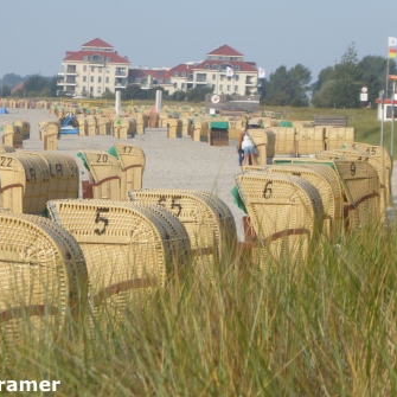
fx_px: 2855
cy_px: 199
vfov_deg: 8.0
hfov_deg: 8.0
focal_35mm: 220
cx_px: 145
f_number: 5.6
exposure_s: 1/250
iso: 80
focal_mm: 33.2
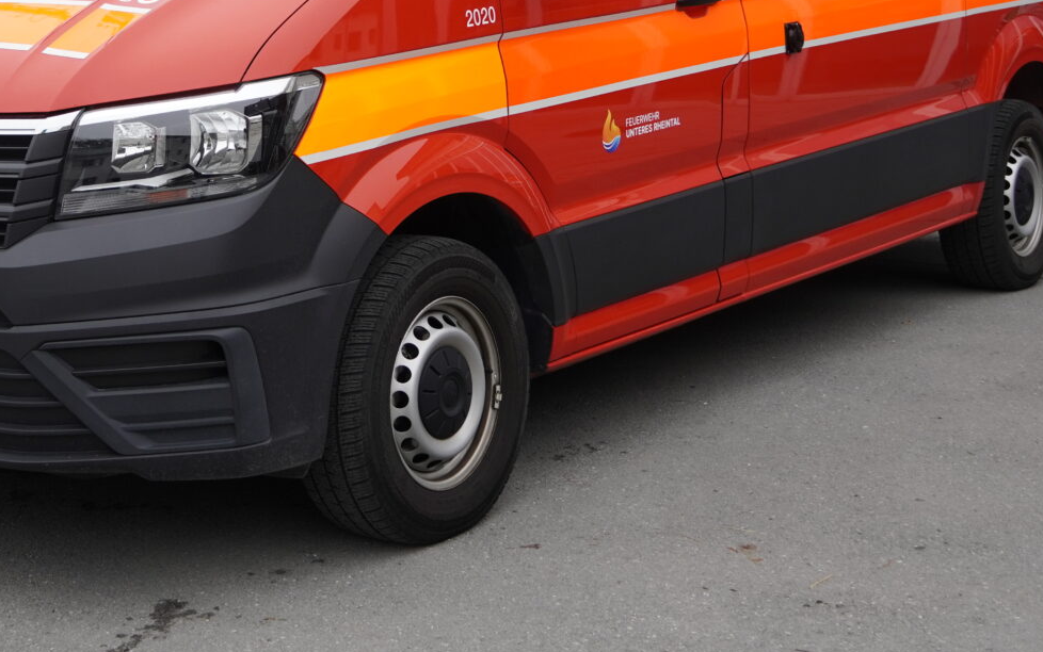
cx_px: 269
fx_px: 2047
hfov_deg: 28.2
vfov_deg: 17.7
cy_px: 10
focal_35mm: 72
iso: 200
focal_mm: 24
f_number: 4
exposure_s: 1/160
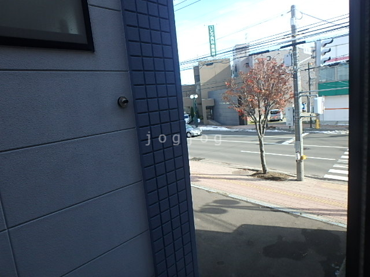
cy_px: 138
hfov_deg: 79.0
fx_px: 224
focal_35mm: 21
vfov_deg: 63.4
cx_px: 185
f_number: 3.5
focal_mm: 3.7
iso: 125
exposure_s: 1/320
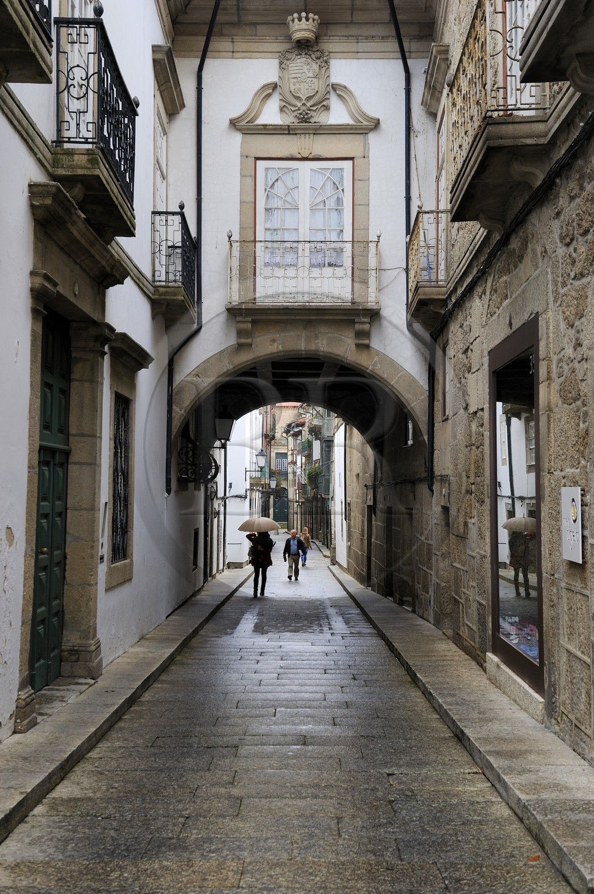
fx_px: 1041
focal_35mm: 42
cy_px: 447
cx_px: 297
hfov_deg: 31.8
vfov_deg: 46.4
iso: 400
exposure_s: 1/125
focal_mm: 42
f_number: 5.6
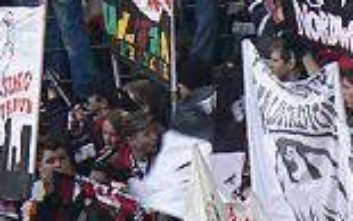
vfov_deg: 0.9
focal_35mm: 1434
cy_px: 337
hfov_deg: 1.5
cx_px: 346
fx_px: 13801
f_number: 2.8
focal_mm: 54.5
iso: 150
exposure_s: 1/60
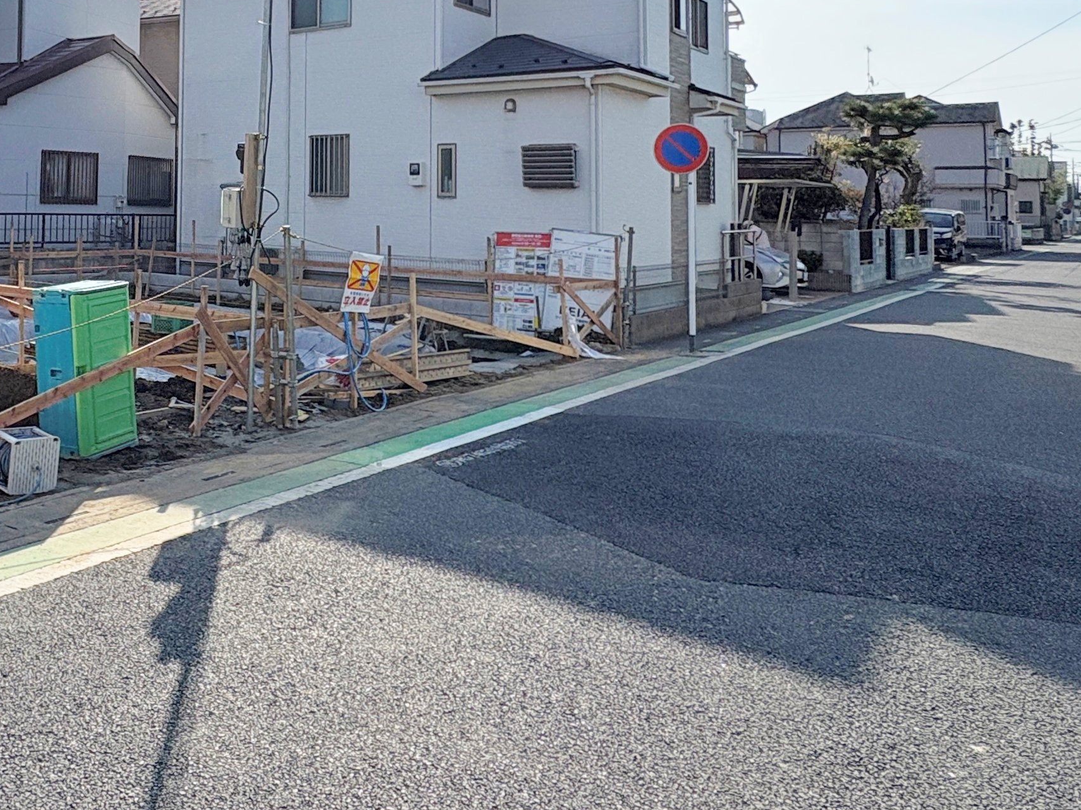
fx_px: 1030
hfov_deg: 50.6
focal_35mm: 33
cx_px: 157
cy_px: 150
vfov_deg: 40.9
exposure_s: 1/4630
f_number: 2.2
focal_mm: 2.22
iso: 80
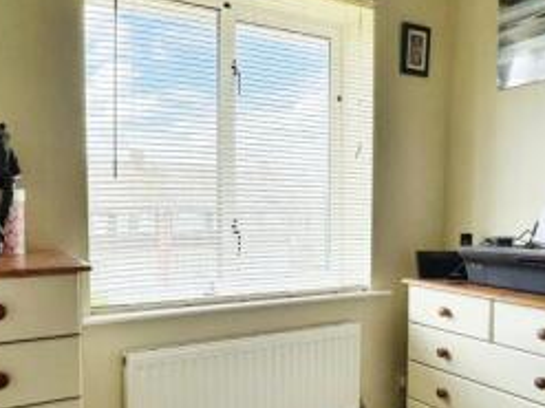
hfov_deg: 55.0
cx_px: 222
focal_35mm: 33
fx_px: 519
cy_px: 241
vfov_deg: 42.7
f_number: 2.2
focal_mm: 2.22
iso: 40
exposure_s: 1/312
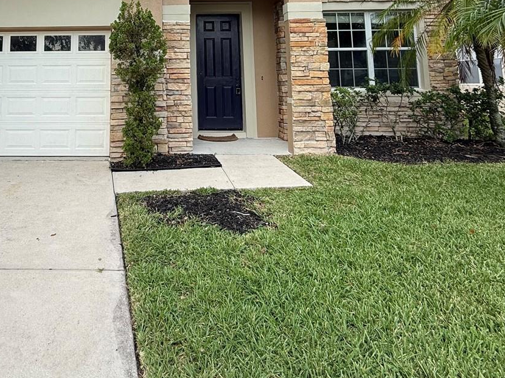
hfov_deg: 62.8
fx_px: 394
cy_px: 35
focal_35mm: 27
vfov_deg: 46.2
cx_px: 148
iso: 50
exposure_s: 1/182
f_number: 2.2
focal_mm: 2.22
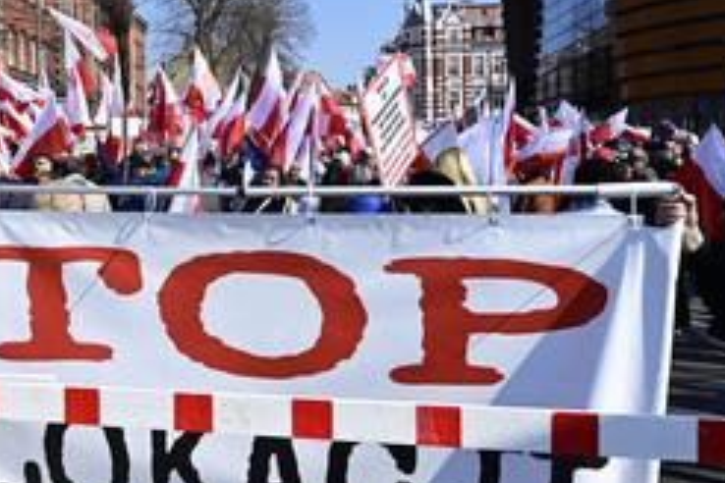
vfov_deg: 30.5
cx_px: 184
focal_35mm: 44
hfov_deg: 43.1
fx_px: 886
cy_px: 212
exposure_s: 1/320
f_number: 7.1
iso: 100
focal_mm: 24
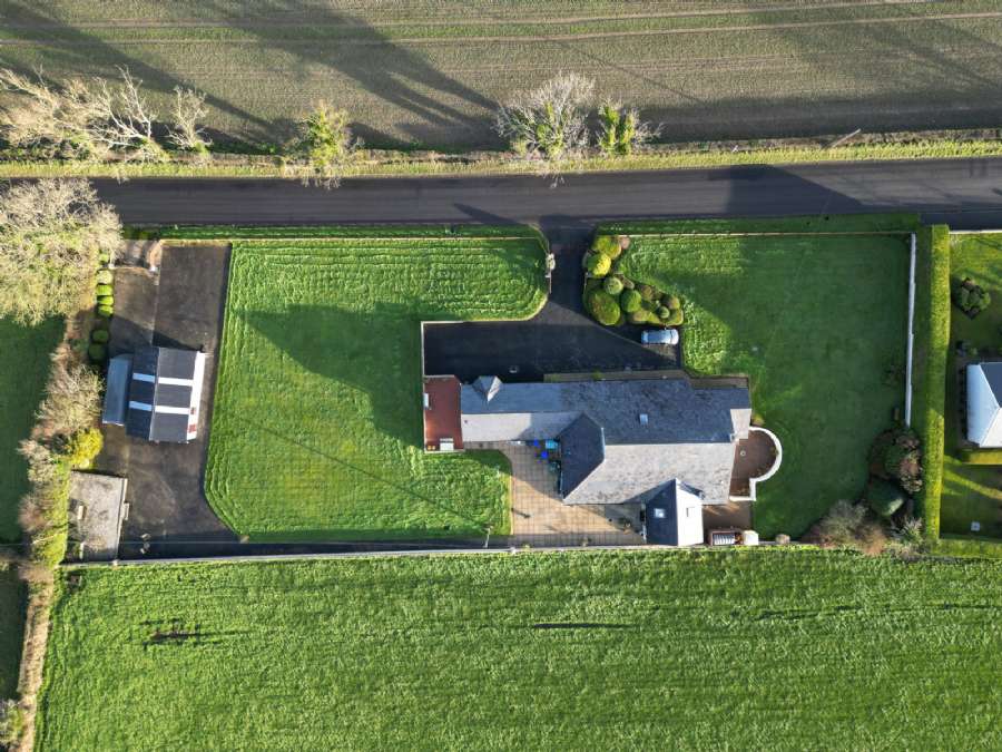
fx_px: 695
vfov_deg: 56.8
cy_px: 376
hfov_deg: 71.6
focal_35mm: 24
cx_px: 501
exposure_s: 1/320
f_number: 1.7
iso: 100
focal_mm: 6.72
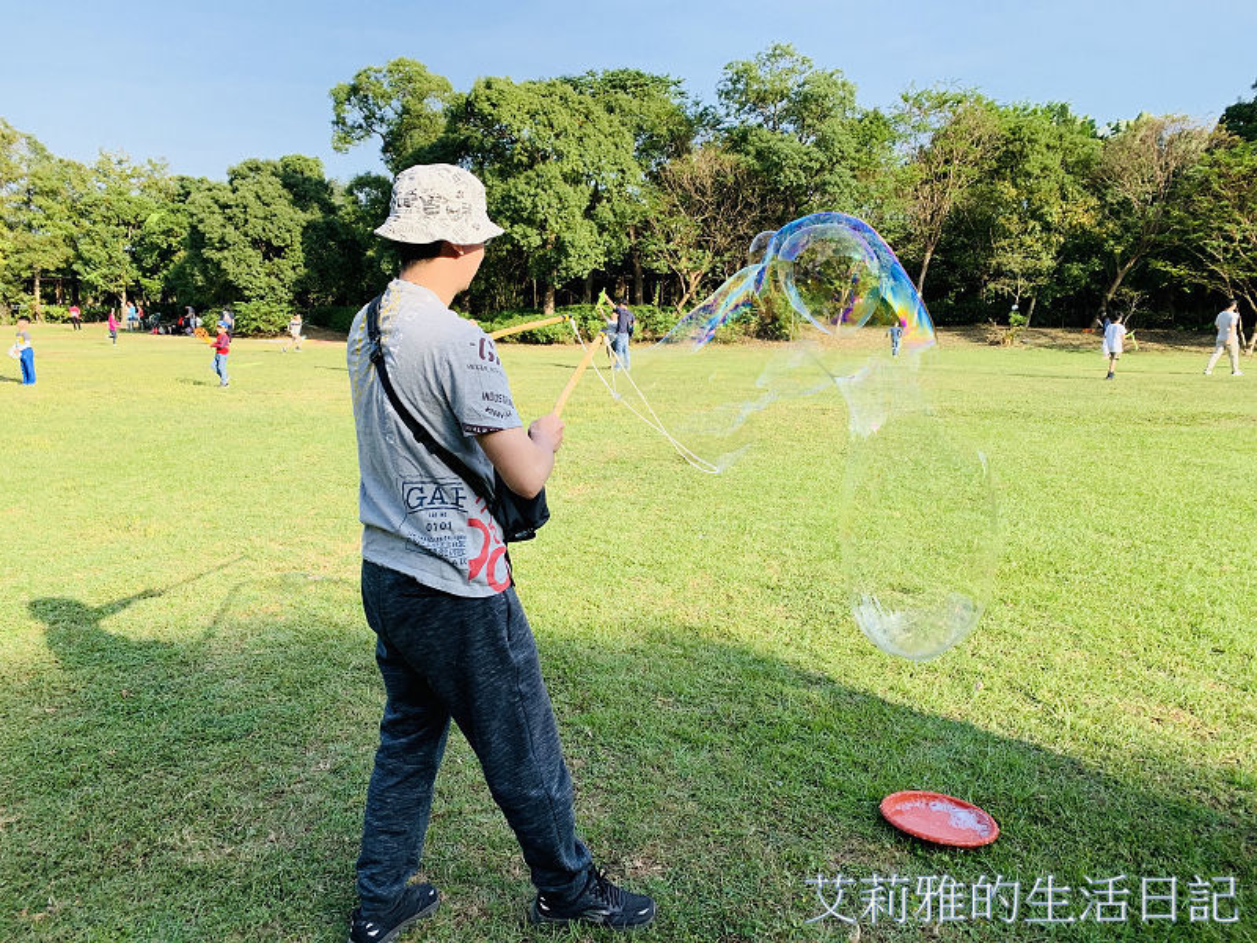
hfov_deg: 67.3
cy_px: 472
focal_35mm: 26
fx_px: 944
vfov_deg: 53.1
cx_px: 628
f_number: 1.8
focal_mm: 4.25
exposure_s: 1/727
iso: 25
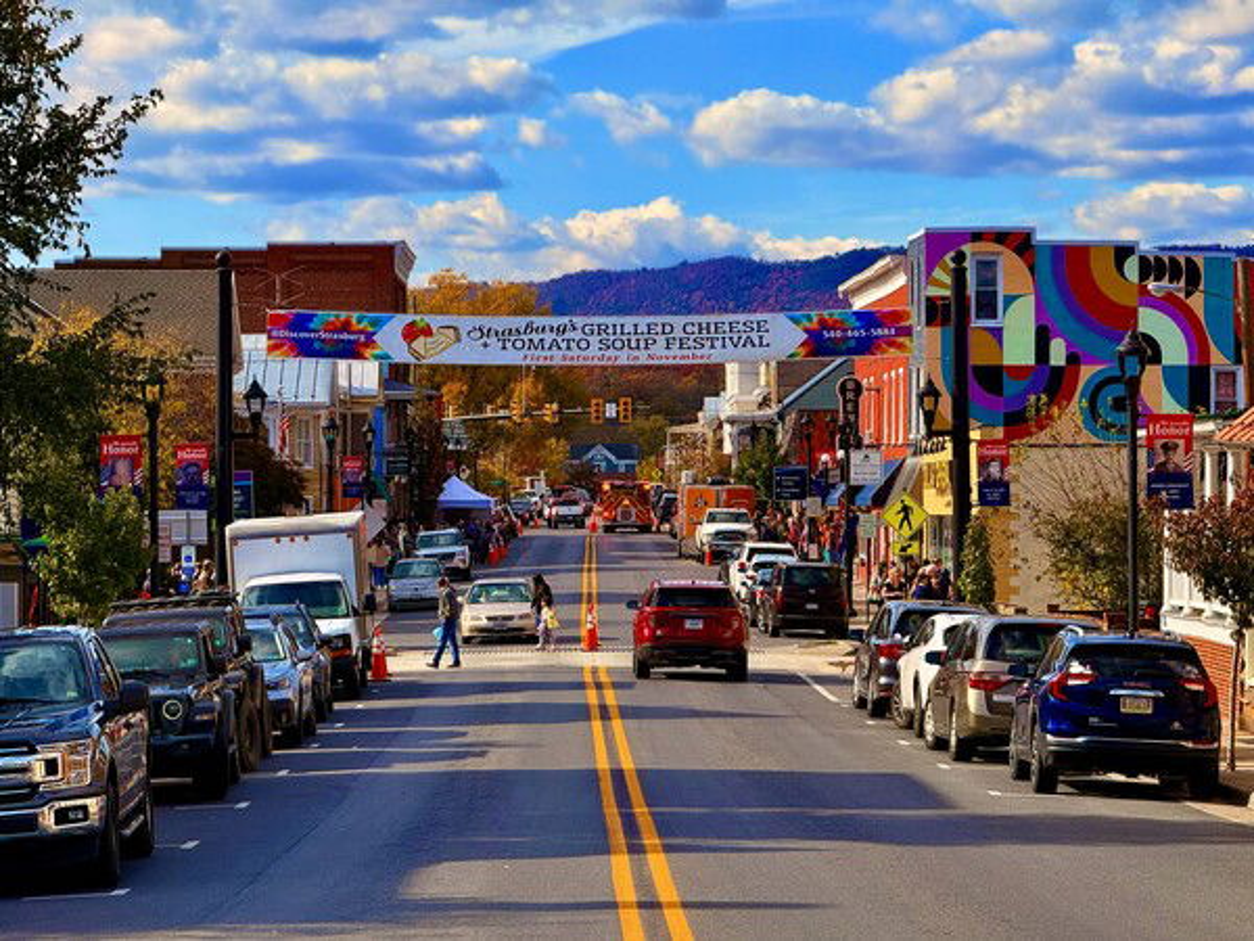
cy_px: 470
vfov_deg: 12.3
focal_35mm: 120
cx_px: 627
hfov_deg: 16.4
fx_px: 4347
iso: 50
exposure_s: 1/1342
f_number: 2.8
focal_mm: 15.66
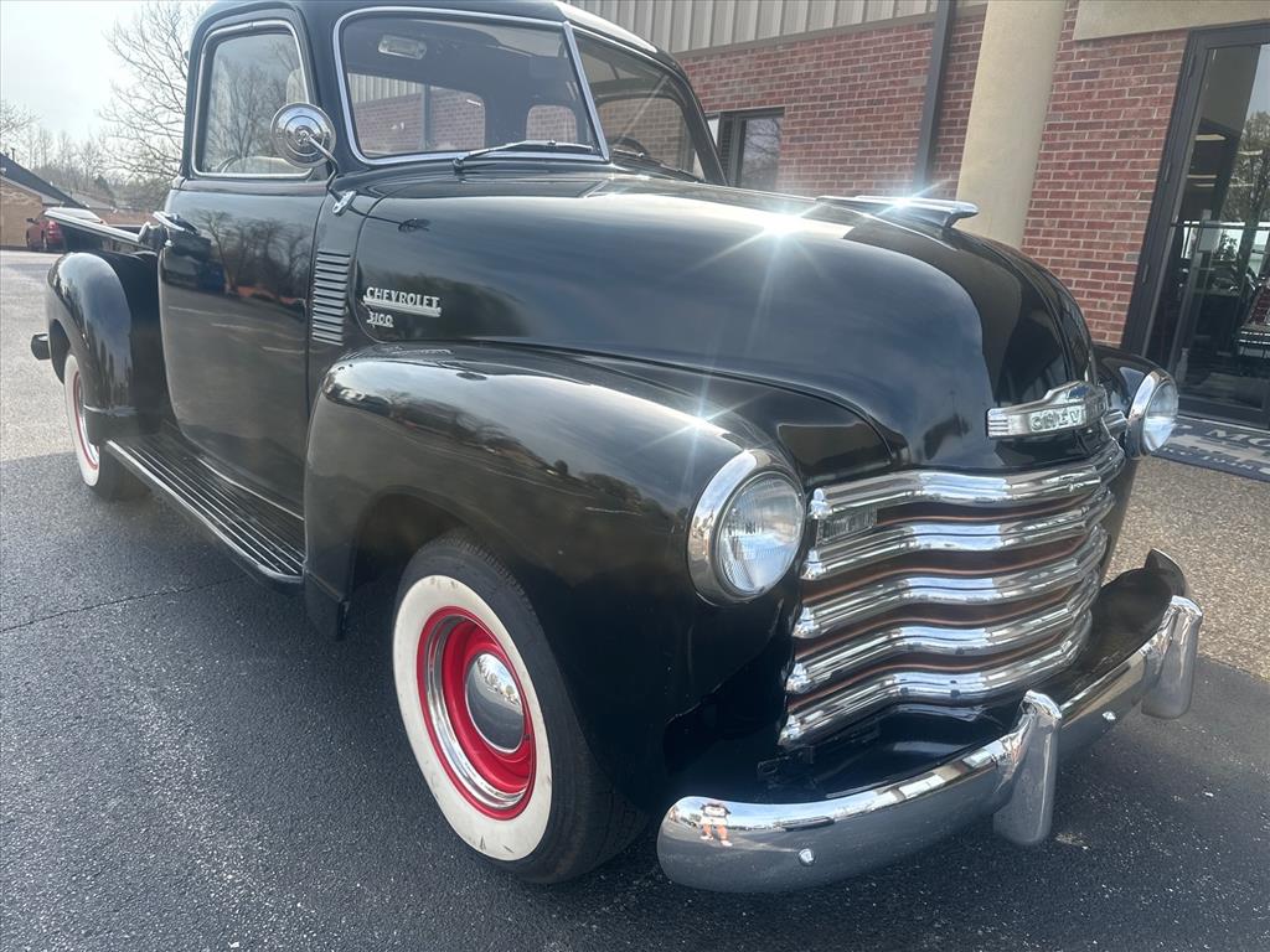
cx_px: 635
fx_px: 881
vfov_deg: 56.8
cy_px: 476
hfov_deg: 71.6
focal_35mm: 24
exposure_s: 1/1095
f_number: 1.78
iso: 80
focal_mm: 6.86
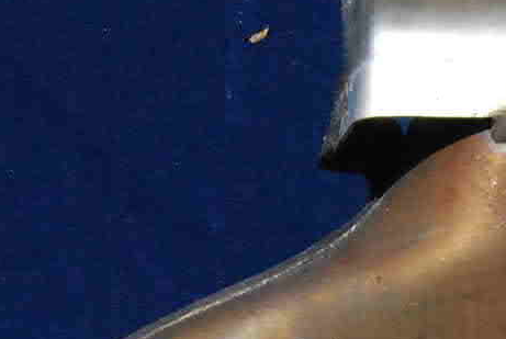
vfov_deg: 6.9
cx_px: 866
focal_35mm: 195
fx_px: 2747
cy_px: 547
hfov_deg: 10.0
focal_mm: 31
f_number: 14
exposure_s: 1/2000
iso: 1600
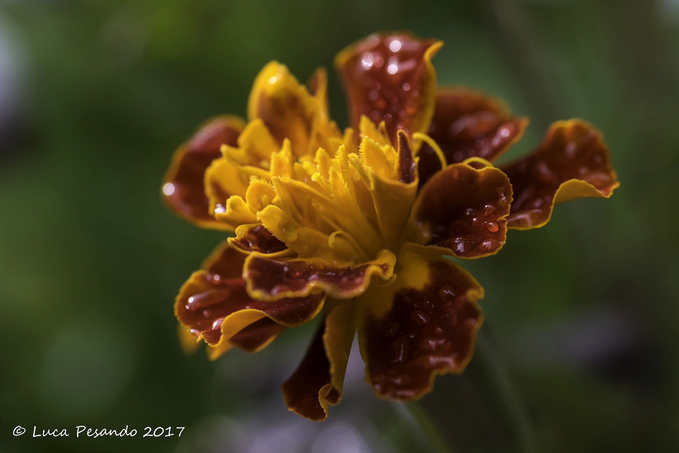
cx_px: 340
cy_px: 226
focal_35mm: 140
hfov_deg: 14.6
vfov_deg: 9.8
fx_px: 2641
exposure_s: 1/60
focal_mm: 140
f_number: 18
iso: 200
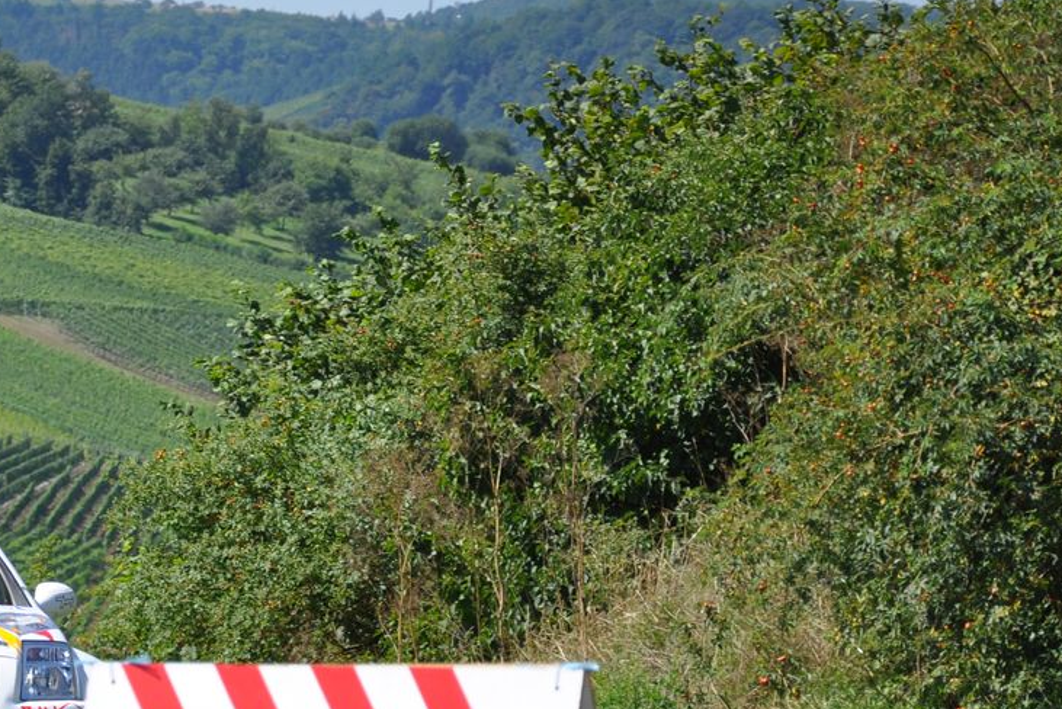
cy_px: 513
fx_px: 10154
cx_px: 49
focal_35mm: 344
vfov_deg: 4.0
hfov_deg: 6.0
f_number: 6.3
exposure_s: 1/640
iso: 200
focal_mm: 105
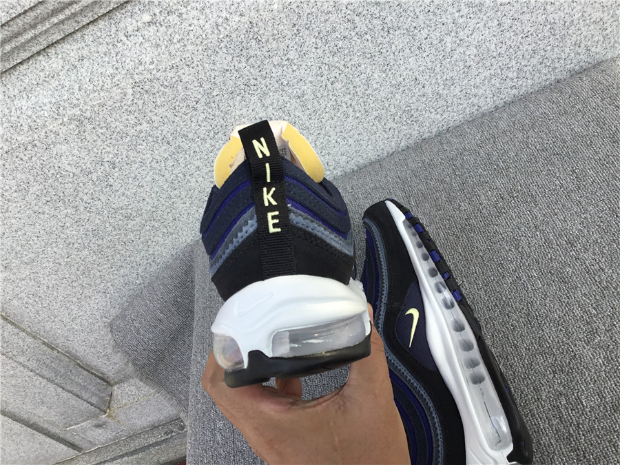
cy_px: 232
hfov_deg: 58.4
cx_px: 310
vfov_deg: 45.4
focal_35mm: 31
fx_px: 555
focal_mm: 3.3
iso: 25
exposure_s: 1/539
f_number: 2.4
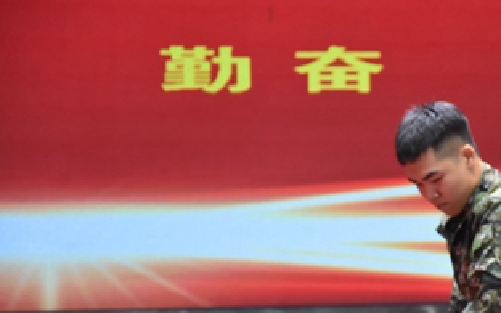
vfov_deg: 4.2
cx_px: 435
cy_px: 250
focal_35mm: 313
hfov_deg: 6.7
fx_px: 4274
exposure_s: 1/50
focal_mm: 116
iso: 1000
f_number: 5.6
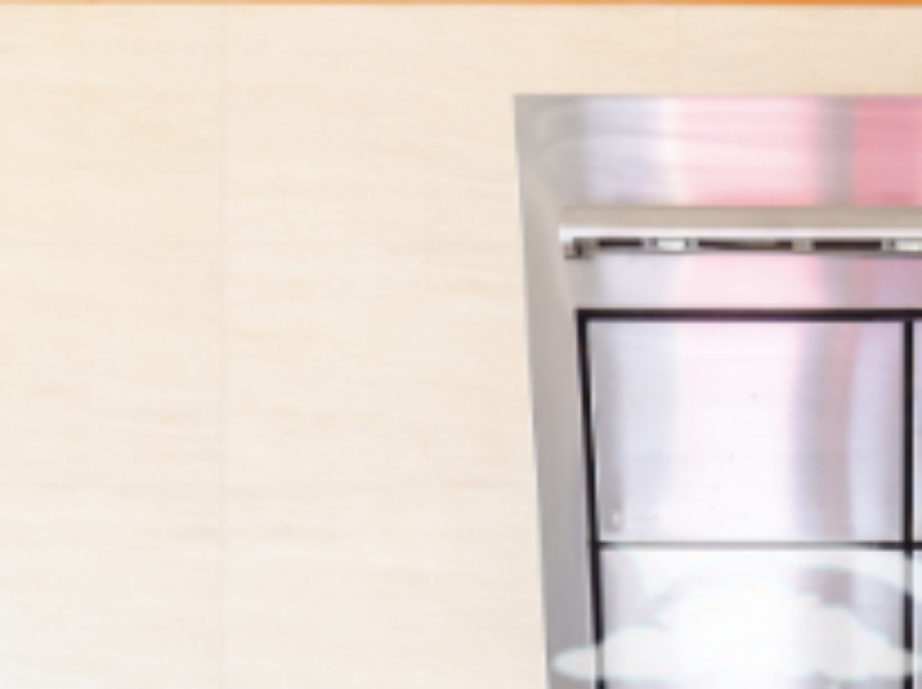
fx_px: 1809
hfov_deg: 27.7
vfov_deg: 19.6
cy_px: 931
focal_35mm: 68
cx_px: 806
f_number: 4
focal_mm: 7
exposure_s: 1/15
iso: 400
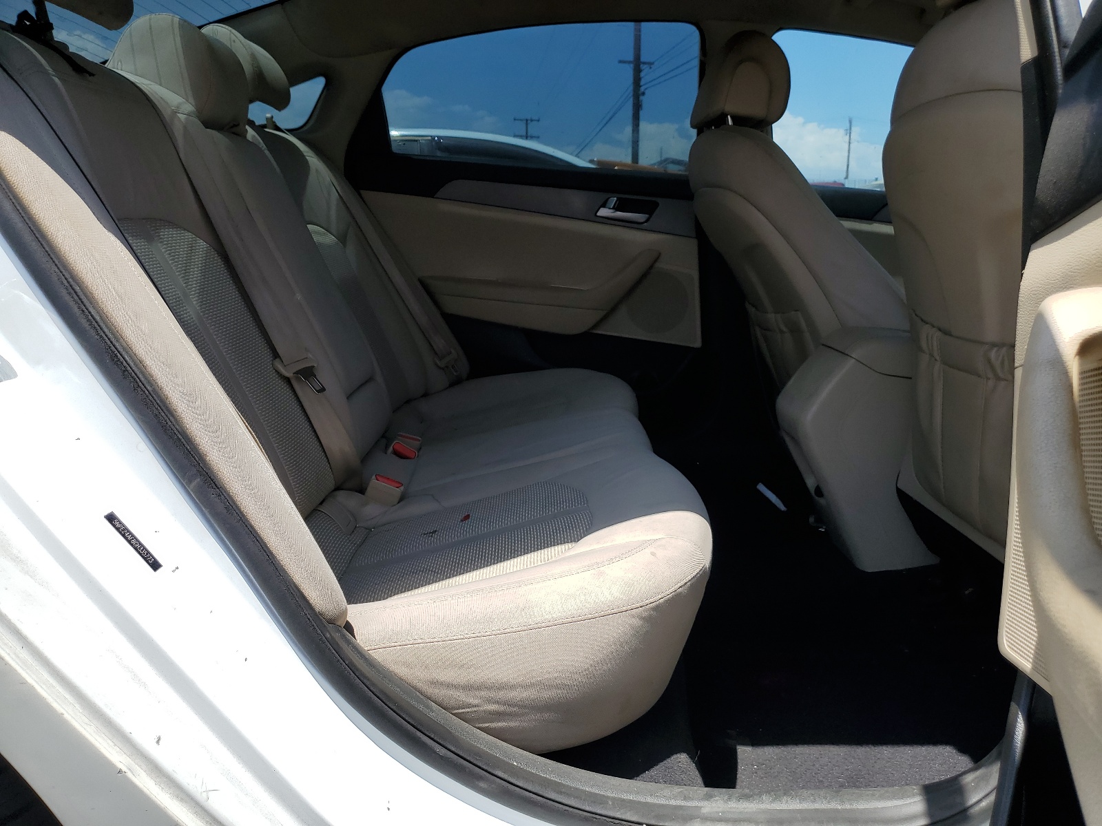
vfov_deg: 53.1
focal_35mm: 26
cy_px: 413
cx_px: 551
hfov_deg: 67.3
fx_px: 828
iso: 50
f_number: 1.5
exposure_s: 1/2000
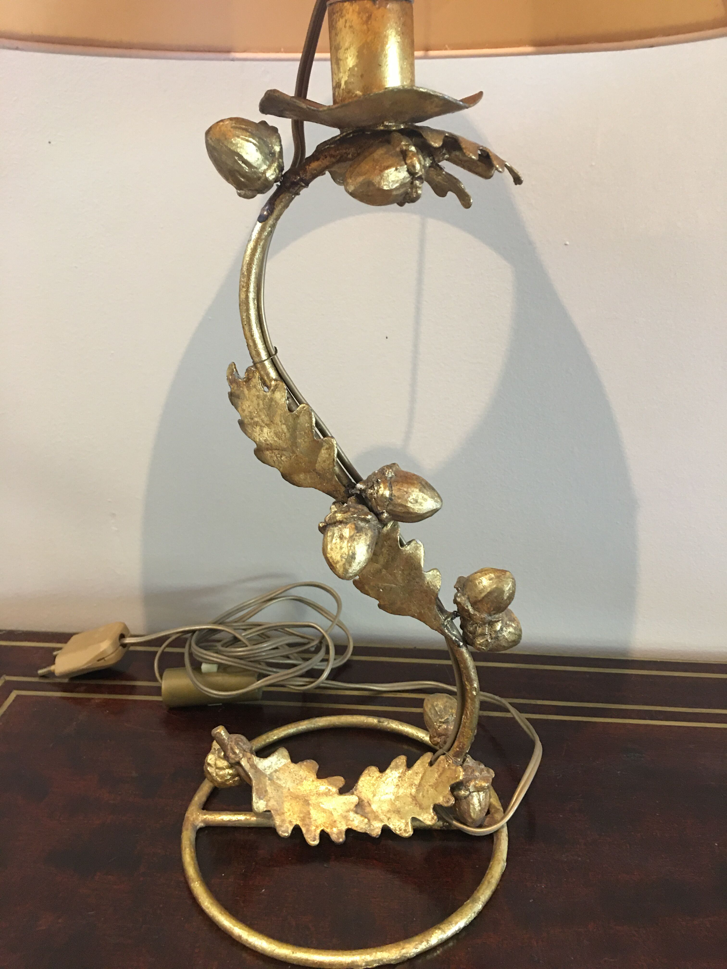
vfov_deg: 61.7
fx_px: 812
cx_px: 364
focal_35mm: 29
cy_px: 484
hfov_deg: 48.2
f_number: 2.2
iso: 100
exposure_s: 1/10
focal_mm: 4.15
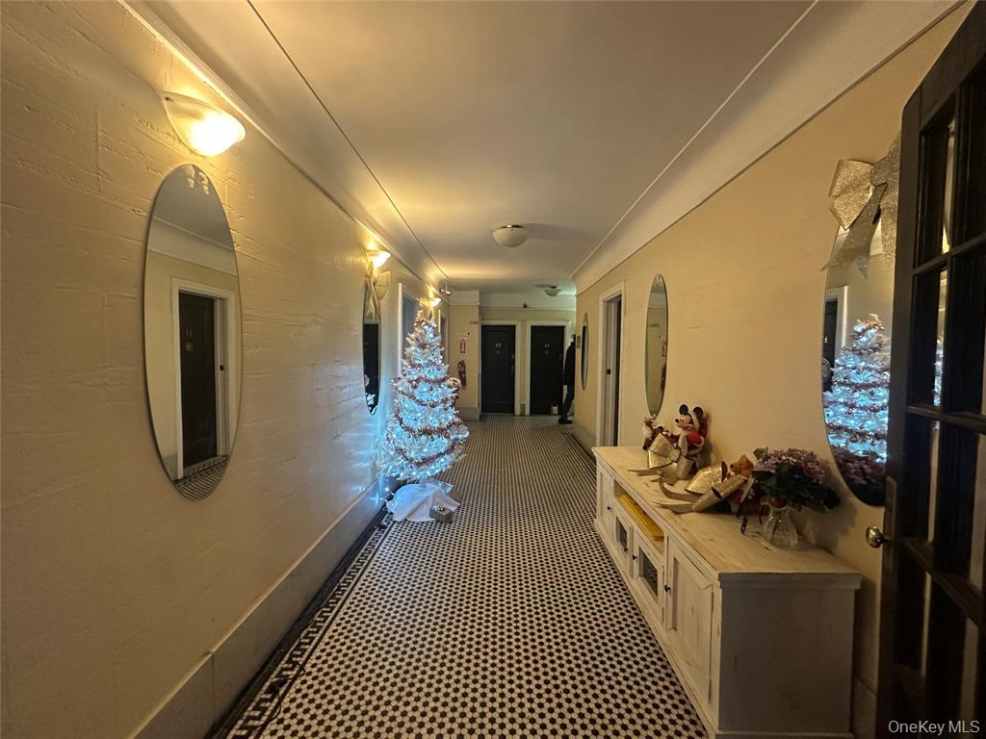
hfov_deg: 102.1
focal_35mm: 14
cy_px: 370
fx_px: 399
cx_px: 493
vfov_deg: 85.7
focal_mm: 2.22
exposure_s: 1/60
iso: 640
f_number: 2.2
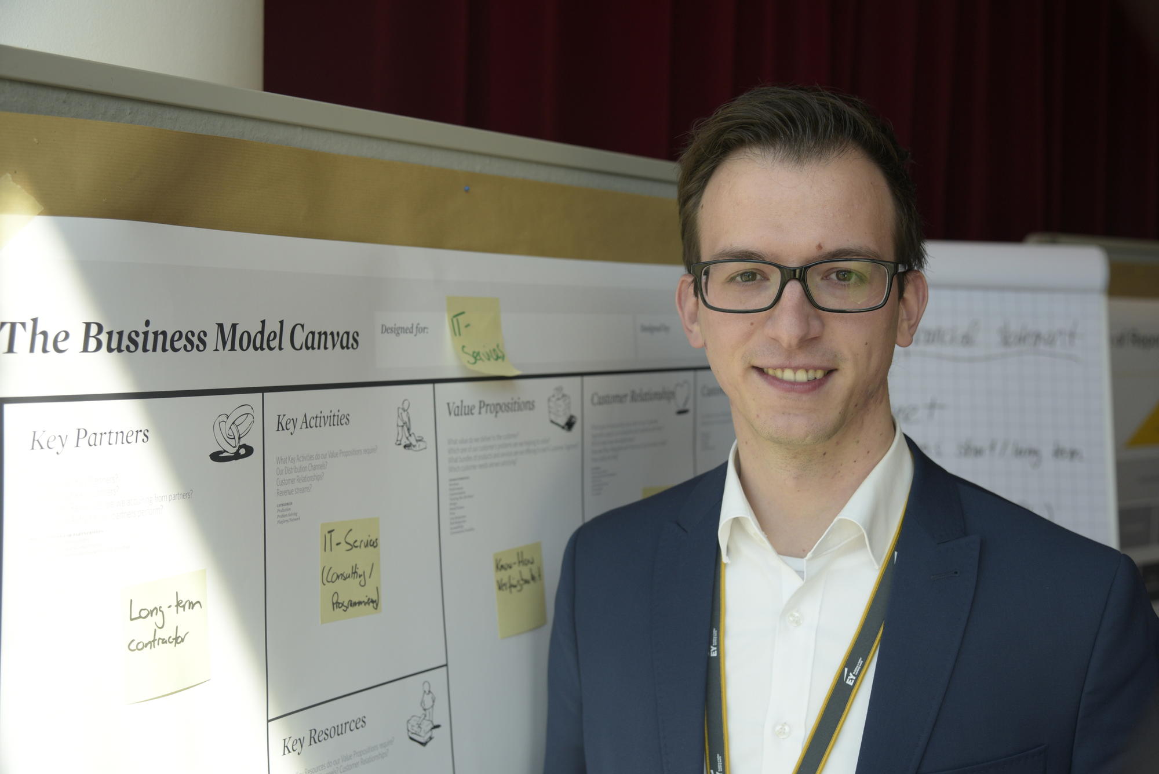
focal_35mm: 48
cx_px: 580
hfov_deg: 41.1
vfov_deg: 28.1
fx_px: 1546
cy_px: 387
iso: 640
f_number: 5
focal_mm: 48
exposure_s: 1/250
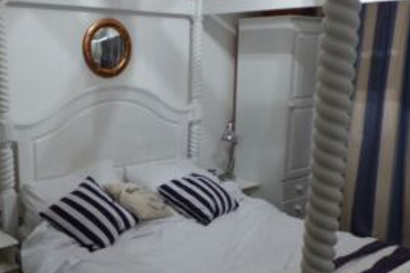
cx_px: 157
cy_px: 152
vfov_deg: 32.6
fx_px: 467
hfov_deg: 47.0
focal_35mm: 41
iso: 400
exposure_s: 1/10
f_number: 2.8
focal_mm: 4.5
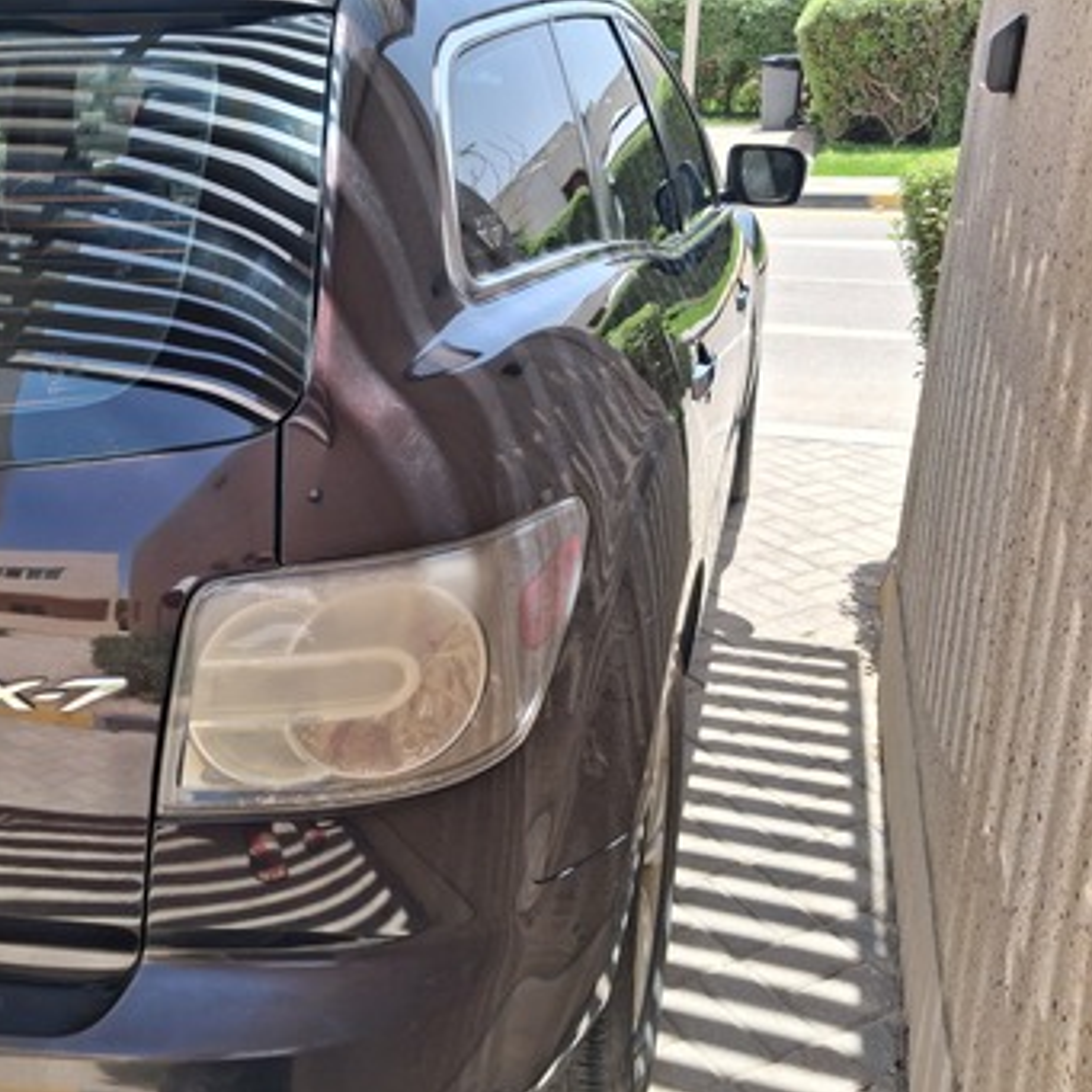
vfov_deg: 51.1
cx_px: 389
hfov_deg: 50.4
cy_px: 546
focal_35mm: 32
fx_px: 1142
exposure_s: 1/231
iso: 20
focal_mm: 4
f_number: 1.8
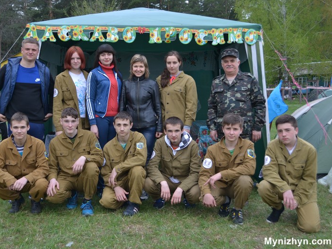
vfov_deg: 33.6
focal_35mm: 43
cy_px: 125
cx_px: 143
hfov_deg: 43.7
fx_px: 412
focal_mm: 26
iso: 200
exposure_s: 1/500
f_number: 4.2
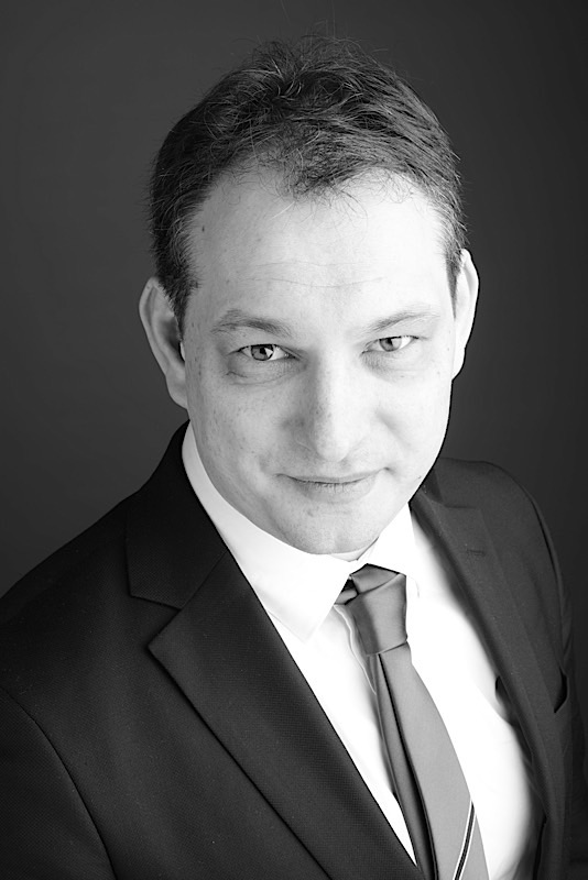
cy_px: 440
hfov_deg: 22.6
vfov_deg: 33.4
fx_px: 1469
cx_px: 294
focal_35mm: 60
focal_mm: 60
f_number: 22
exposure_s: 1/125
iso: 100
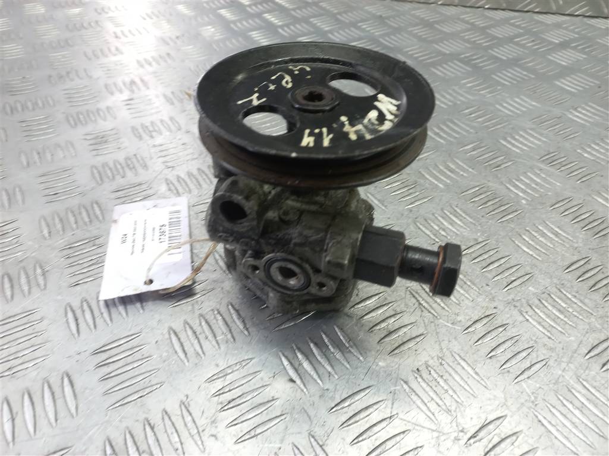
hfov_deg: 69.4
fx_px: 440
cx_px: 304
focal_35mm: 25
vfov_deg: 54.9
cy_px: 228
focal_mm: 4.6
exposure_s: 1/50
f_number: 1.8
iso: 100
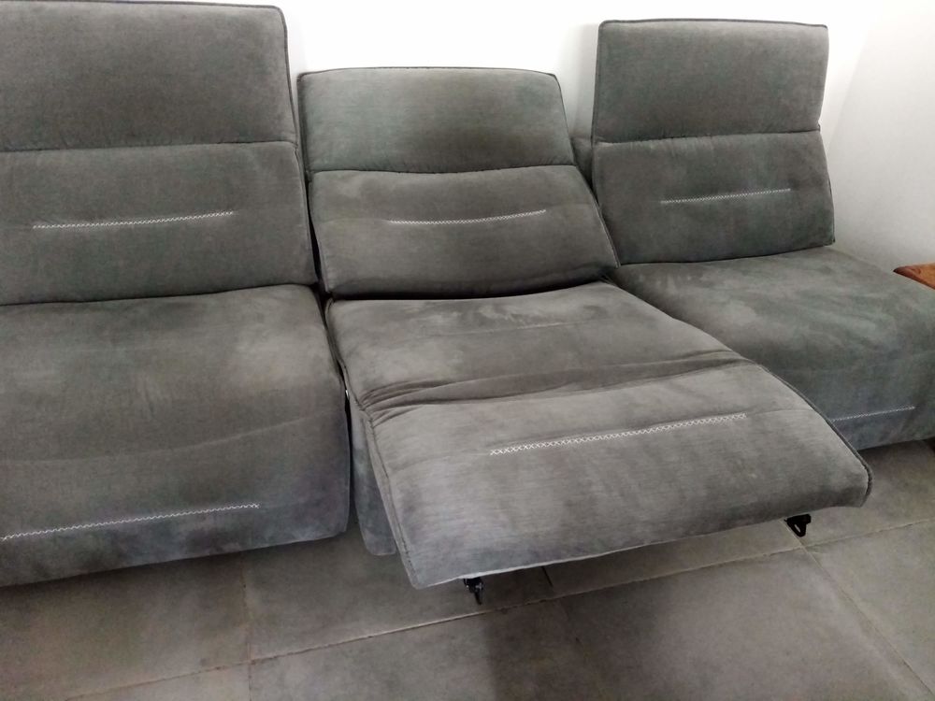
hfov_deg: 67.3
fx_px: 702
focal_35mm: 26
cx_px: 468
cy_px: 350
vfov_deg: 53.1
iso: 745
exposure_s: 1/25
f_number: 1.8
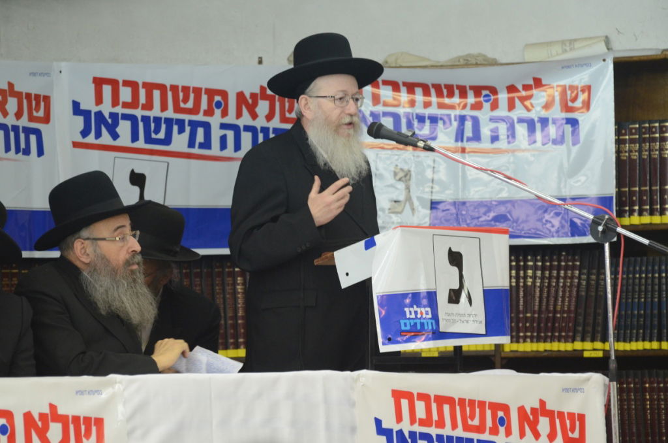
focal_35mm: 292
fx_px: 5416
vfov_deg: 4.7
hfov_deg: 7.1
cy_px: 222
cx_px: 334
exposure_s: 1/60
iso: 1600
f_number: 5.3
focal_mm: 195
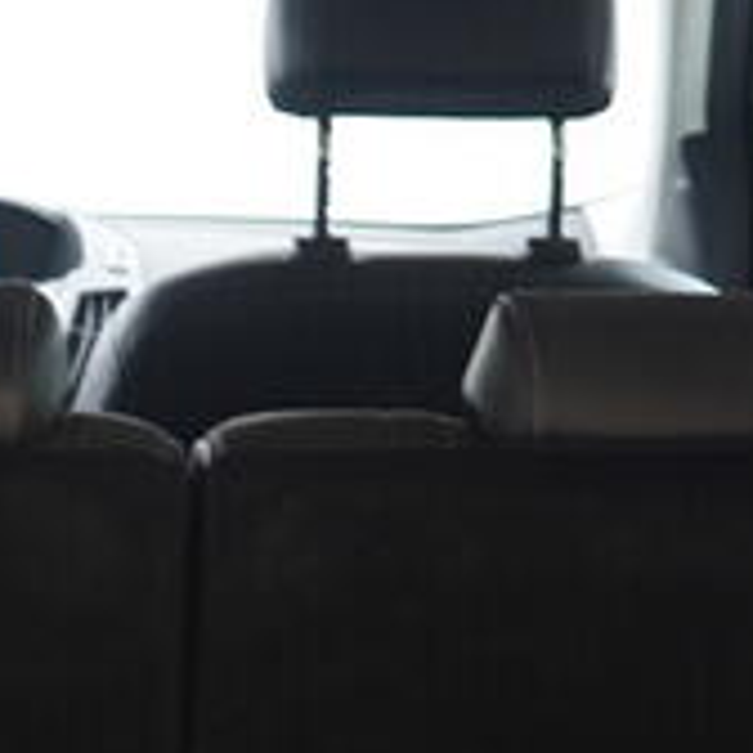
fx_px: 4602
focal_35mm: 187
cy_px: 1011
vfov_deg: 9.2
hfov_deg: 9.3
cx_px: -112
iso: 250
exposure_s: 1/40
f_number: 2.8
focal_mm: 24
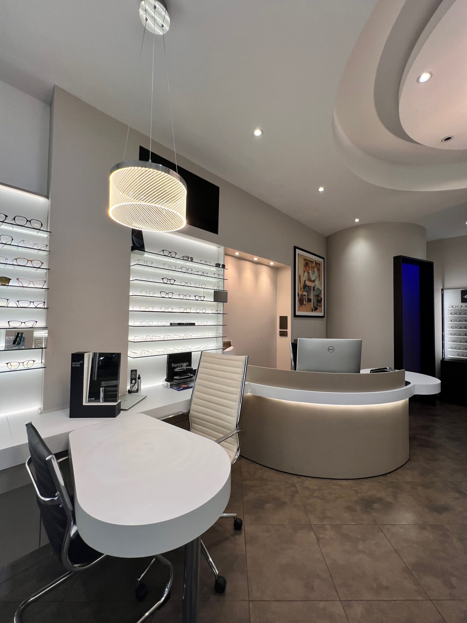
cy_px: 312
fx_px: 234
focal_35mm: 13
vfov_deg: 106.2
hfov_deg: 89.9
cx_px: 234
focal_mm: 1.57
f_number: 1.8
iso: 50
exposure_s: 1/109
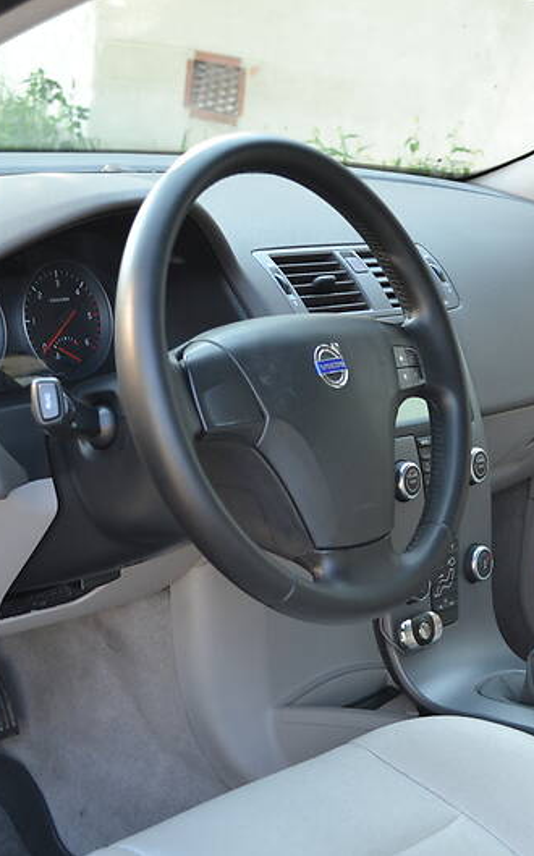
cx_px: 264
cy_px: 428
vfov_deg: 27.9
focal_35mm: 74
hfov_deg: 17.6
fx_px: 1725
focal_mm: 32
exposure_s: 1/60
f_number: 4.8
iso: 400
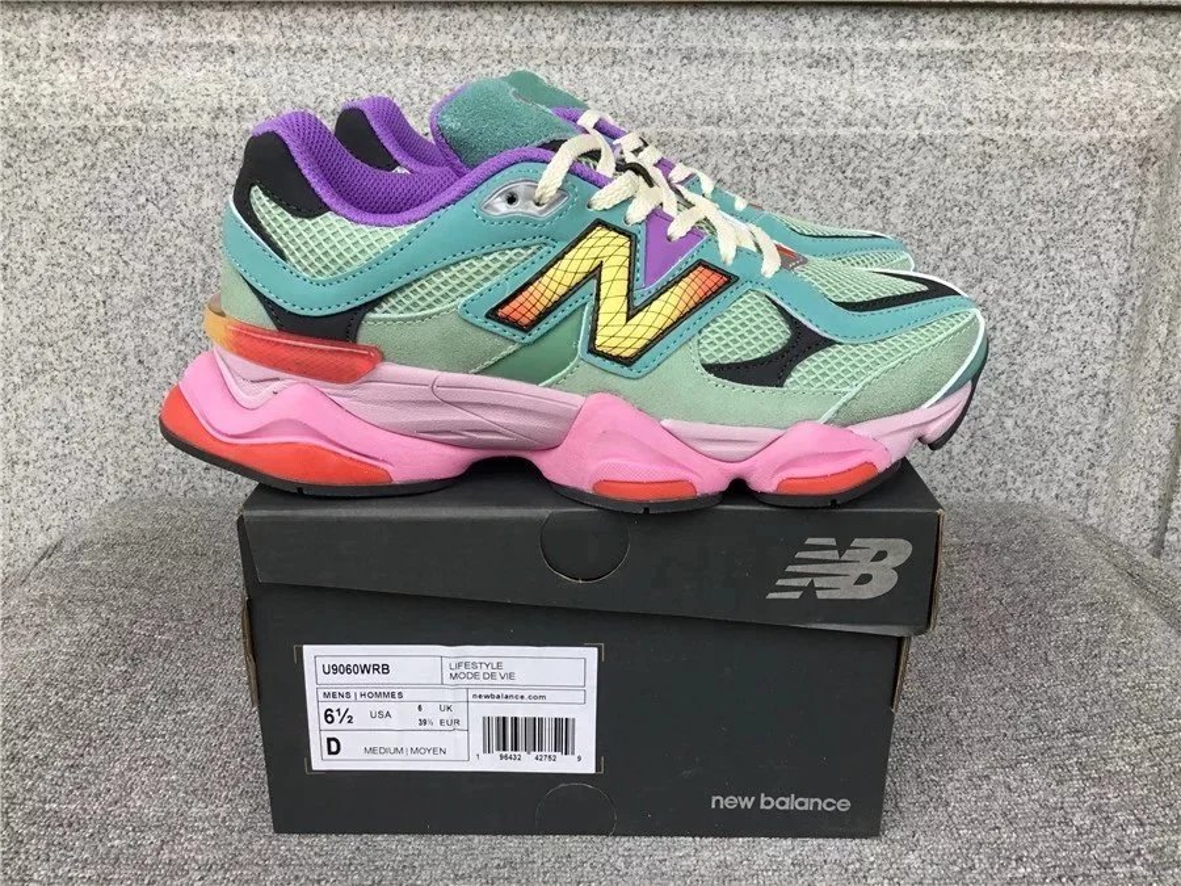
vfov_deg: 45.4
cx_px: 590
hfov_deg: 58.4
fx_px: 1058
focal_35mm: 31
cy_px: 443
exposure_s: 1/109
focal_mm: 3.3
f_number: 2.4
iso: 25
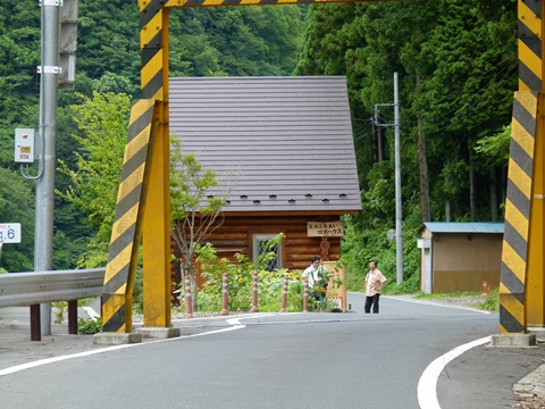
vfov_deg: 8.9
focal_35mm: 167
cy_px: 204
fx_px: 2629
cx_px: 272
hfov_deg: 11.8
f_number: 4
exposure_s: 1/160
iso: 100
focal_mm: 30
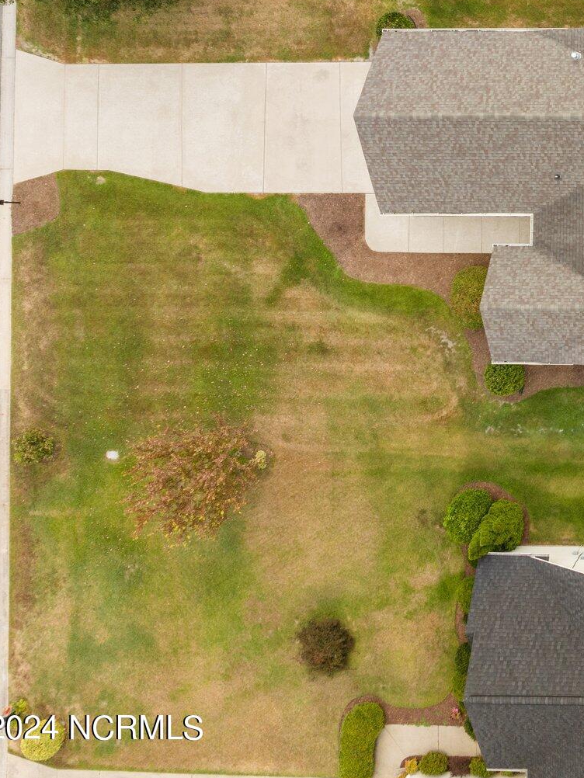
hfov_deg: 25.6
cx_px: 754
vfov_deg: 37.8
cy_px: 186
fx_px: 1102
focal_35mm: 49
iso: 400
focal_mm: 12.29
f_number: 5.6
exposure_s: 1/120
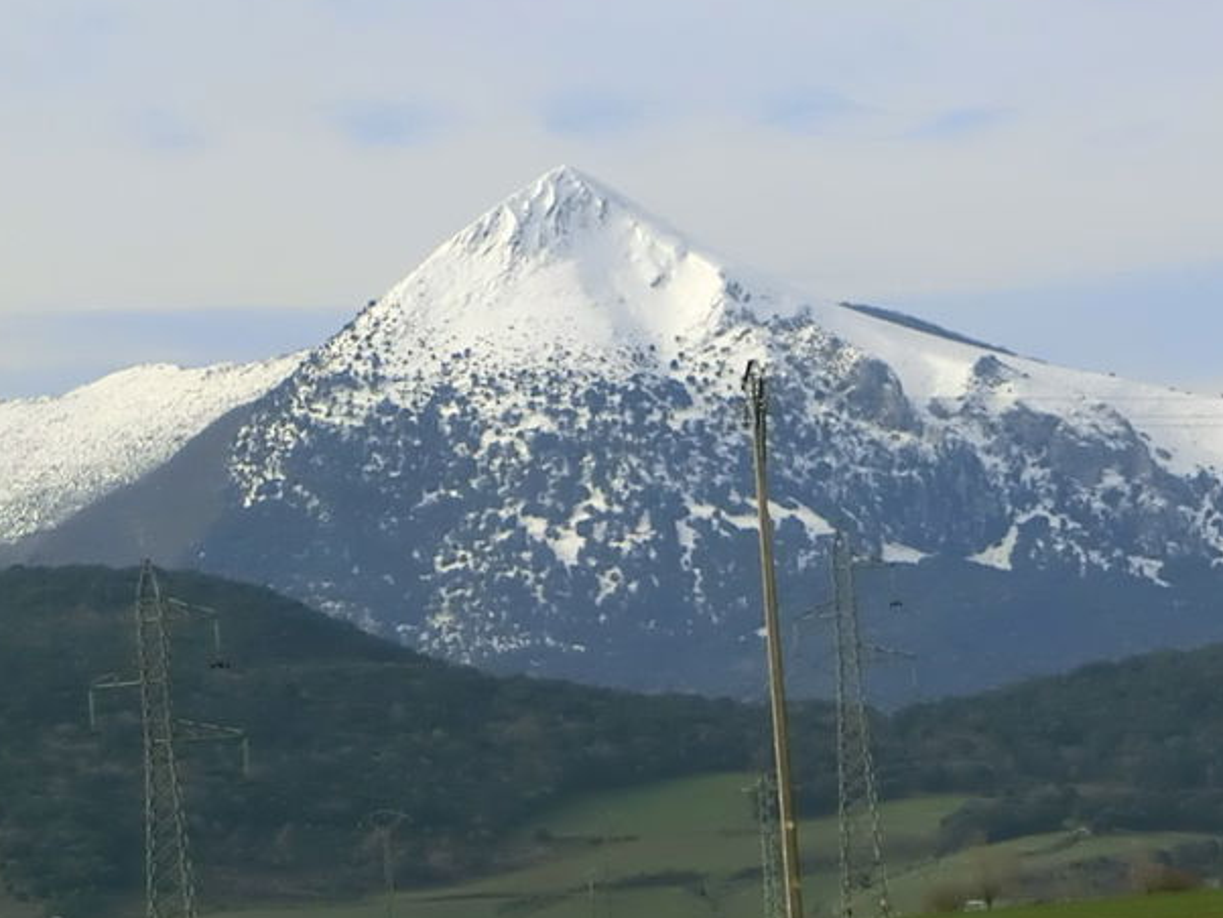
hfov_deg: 4.5
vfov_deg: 3.4
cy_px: 132
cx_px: 1148
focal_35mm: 441
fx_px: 15587
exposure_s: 1/640
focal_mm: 29.44
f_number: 5.9
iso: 80
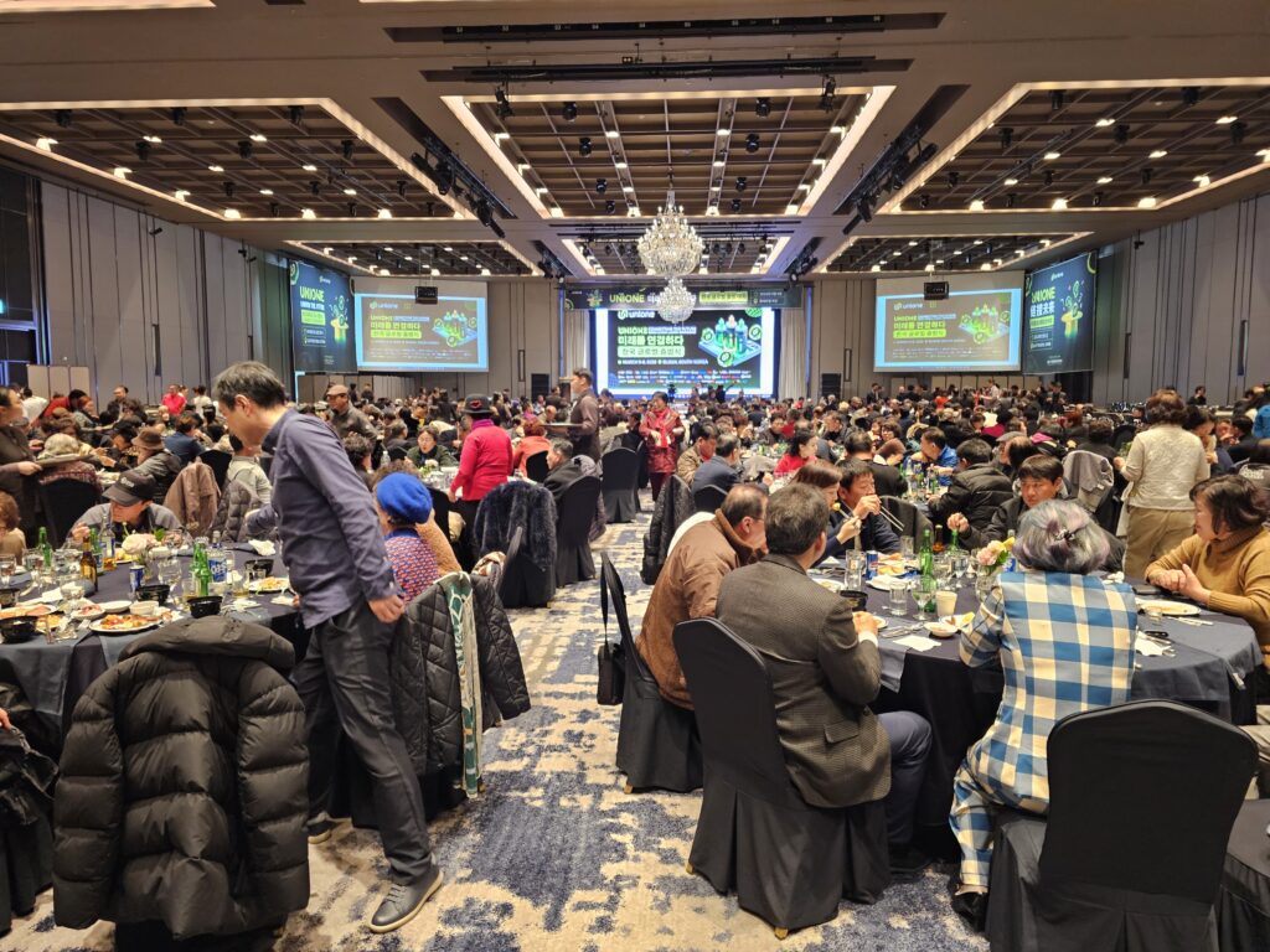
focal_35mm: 23
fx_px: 844
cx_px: 635
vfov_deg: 58.9
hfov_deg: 73.9
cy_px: 476
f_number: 1.7
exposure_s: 1/60
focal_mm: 6.3
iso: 640
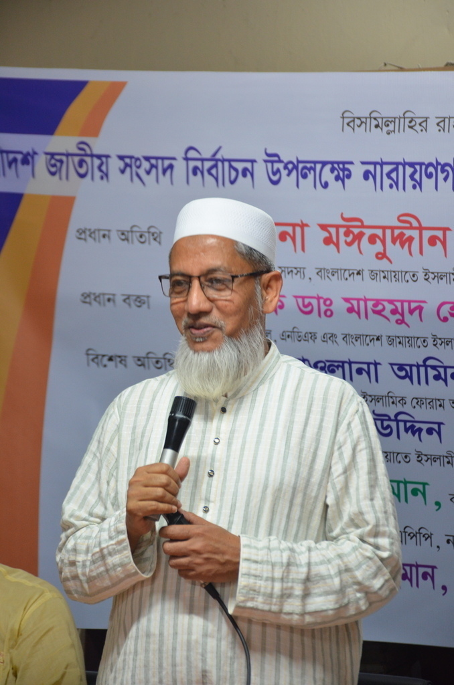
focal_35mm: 120
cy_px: 342
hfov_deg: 11.4
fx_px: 2281
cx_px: 227
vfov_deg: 17.1
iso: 1000
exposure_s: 1/30
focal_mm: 80
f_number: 5.3
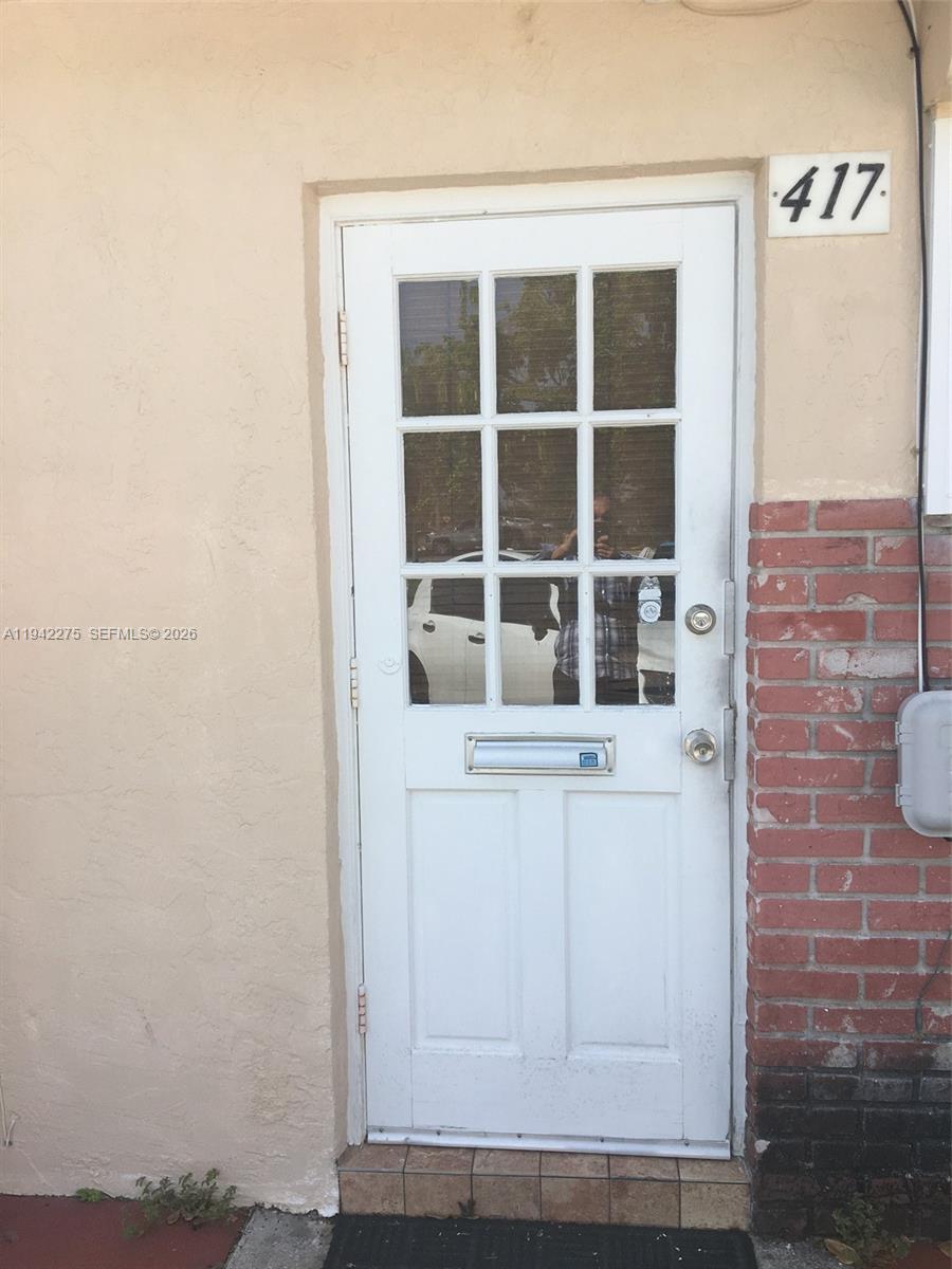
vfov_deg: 61.7
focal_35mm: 29
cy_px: 634
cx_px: 476
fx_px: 1063
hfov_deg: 48.2
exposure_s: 1/884
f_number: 2.2
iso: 25
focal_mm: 4.15
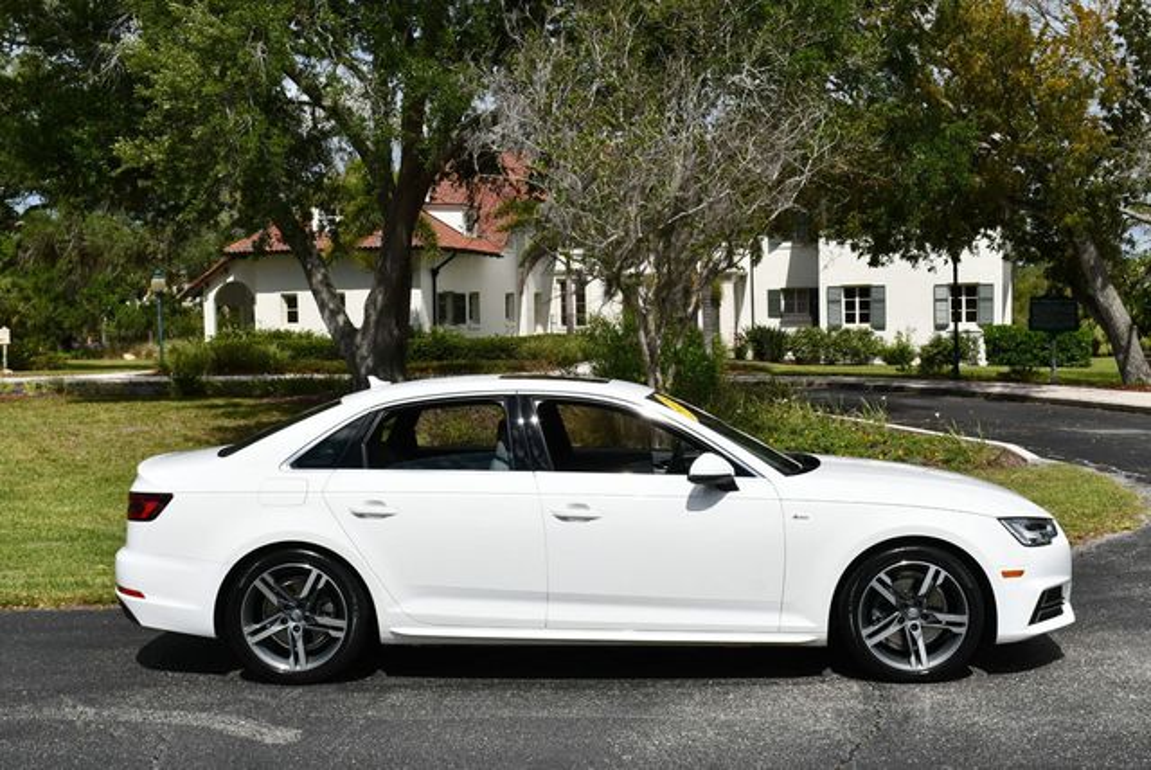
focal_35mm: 44
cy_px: 385
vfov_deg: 30.6
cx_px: 576
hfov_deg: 44.5
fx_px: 1408
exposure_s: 1/400
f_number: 10
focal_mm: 22
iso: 100
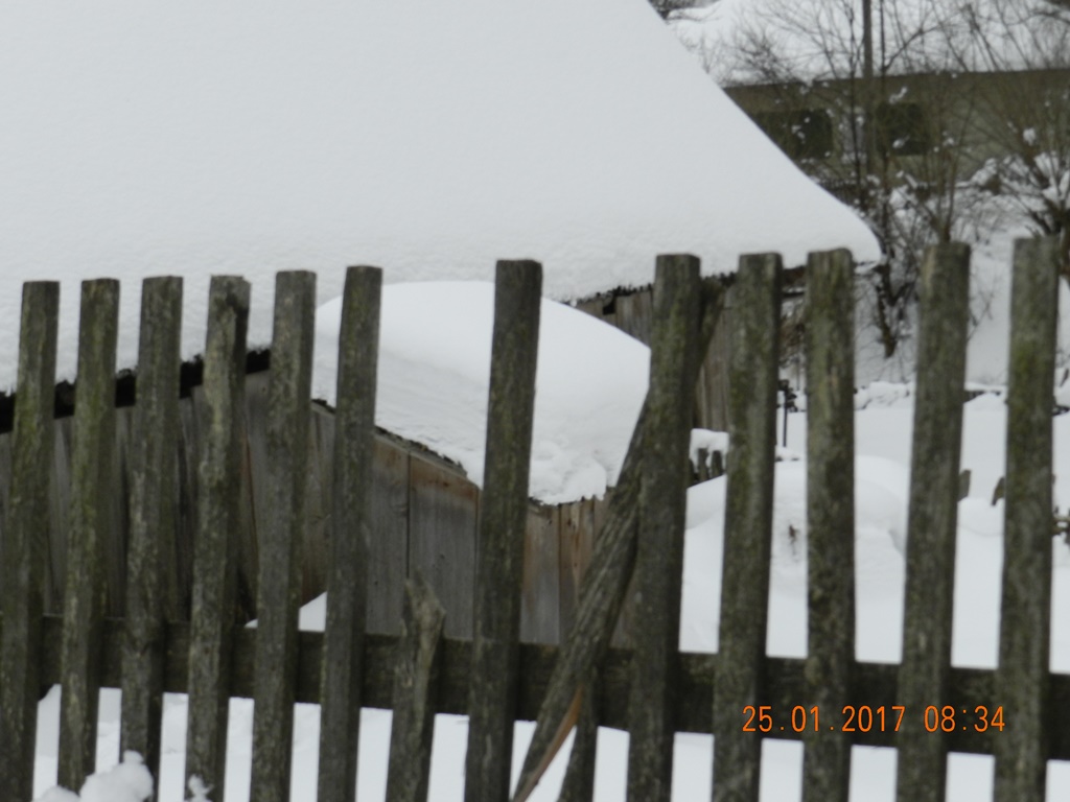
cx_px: 535
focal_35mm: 76
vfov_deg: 19.4
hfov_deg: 25.7
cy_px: 401
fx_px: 2349
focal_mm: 13.5
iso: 160
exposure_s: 1/100
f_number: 4.8
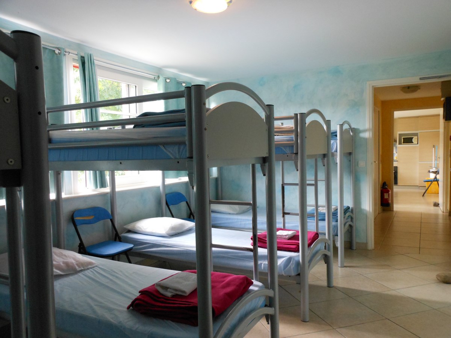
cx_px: 226
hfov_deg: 63.4
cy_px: 169
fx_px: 365
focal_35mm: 28
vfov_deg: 49.7
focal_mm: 5
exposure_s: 1/20
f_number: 3.7
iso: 400
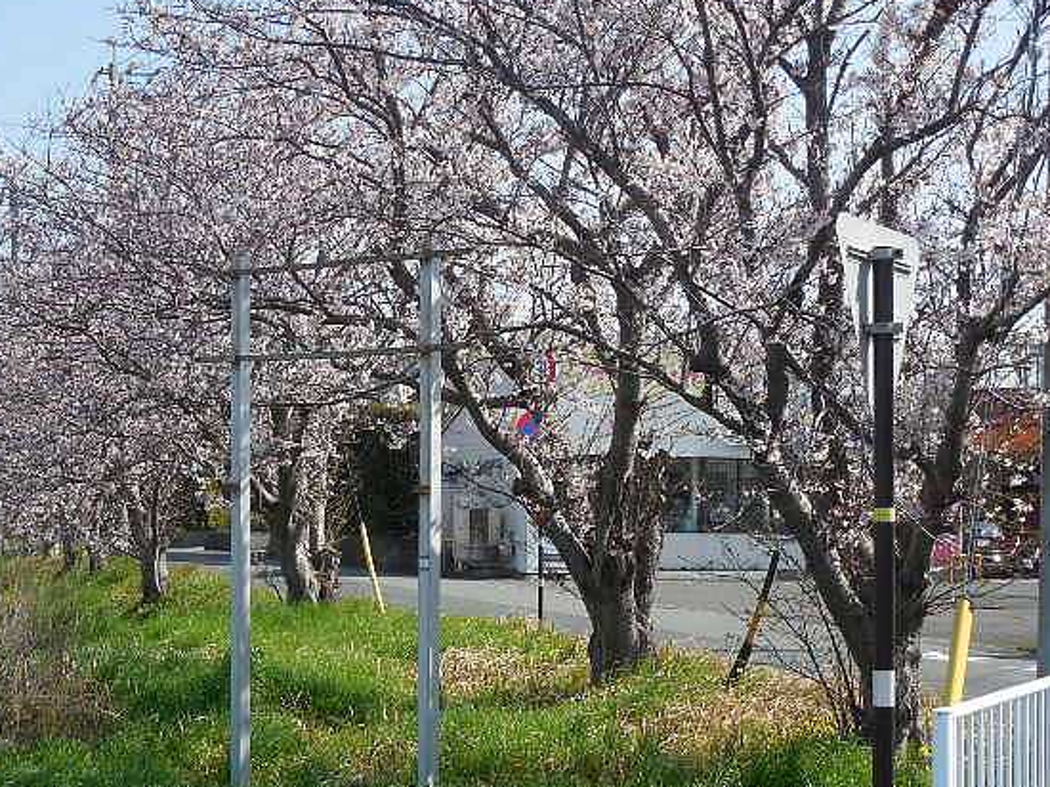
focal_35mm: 71
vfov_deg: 20.7
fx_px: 2153
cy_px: 403
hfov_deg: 27.4
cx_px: 464
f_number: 4.3
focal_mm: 11
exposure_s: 1/400
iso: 125
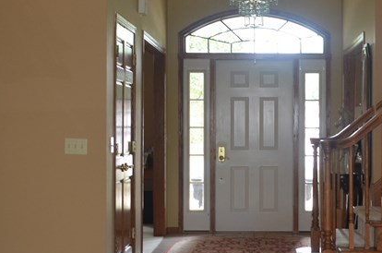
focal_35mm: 79
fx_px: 836
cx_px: 249
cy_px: 126
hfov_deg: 25.6
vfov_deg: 17.2
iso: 400
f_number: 3.8
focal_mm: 20
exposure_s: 1/60
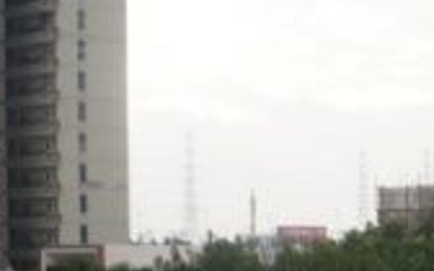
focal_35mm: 149
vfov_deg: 8.6
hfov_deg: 13.1
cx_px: 708
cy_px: 430
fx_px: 1762
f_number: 6.3
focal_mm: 16
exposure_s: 1/100
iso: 100
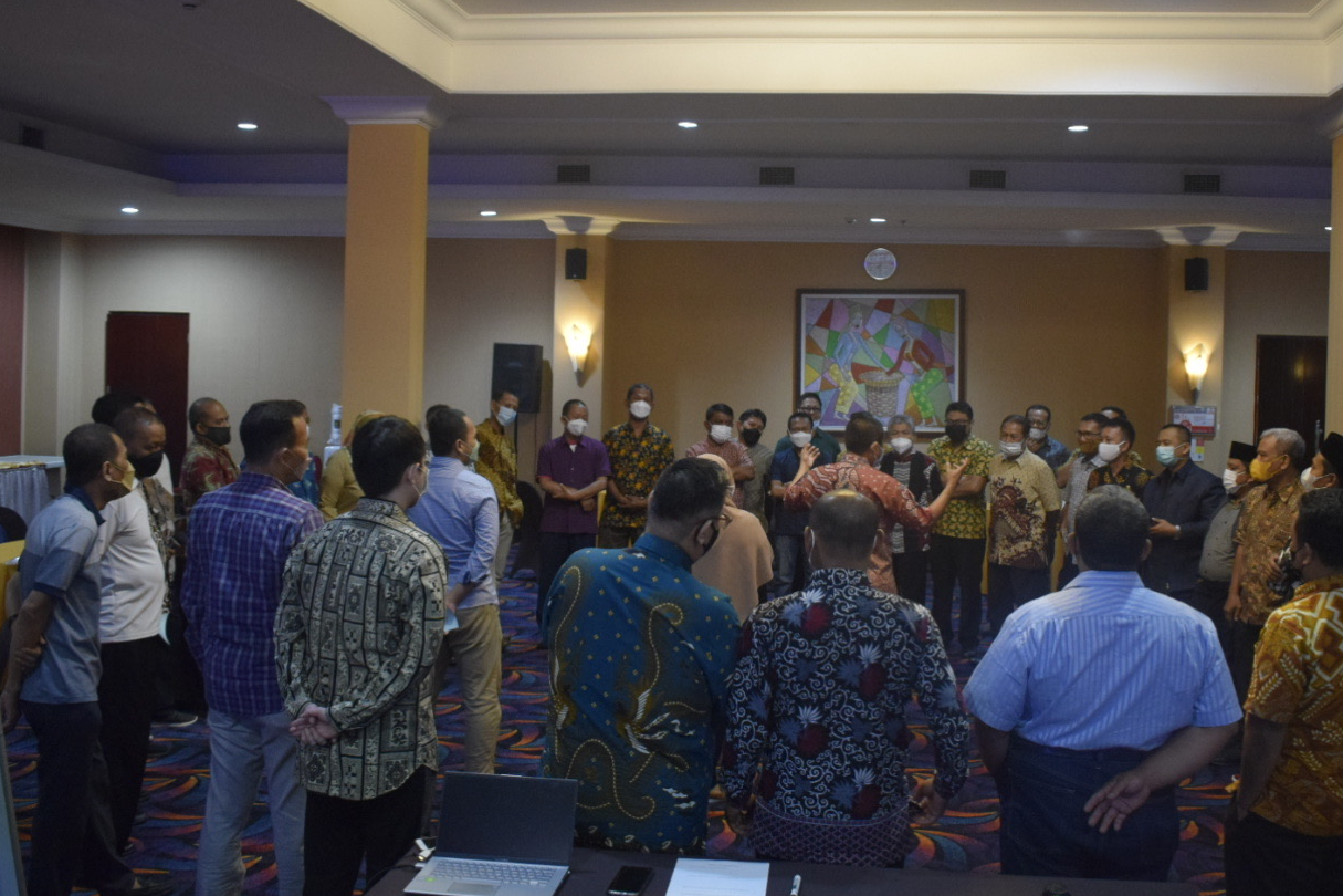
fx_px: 1343
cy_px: 379
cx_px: 724
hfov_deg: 53.1
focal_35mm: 36
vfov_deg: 36.8
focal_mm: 18
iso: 2500
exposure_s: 1/60
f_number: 3.5
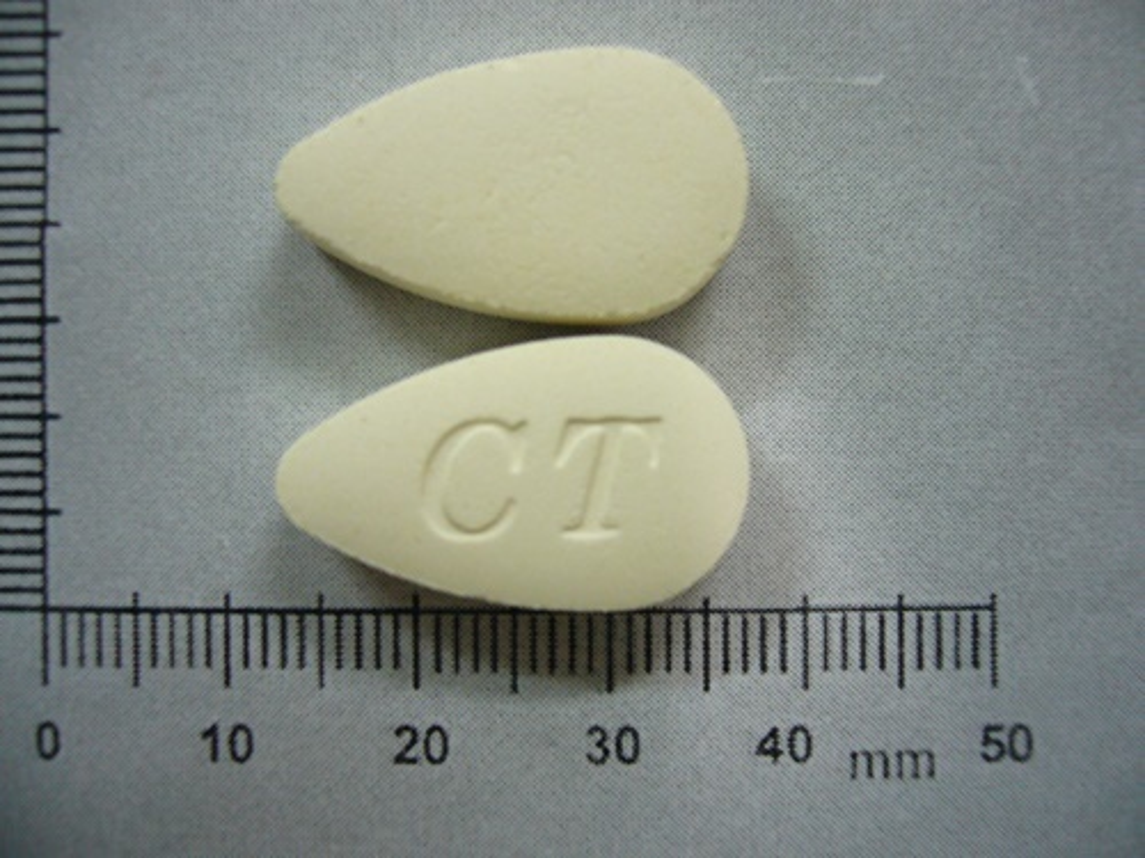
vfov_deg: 40.7
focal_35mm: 35
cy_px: 429
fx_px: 1158
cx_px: 572
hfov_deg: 52.6
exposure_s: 1/15
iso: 200
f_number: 2.8
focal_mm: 5.8
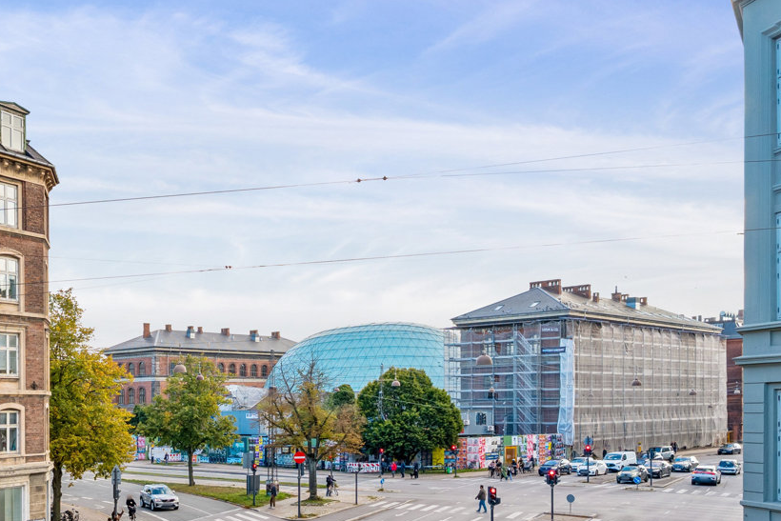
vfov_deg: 30.9
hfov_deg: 44.0
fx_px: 921
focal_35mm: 42
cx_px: 169
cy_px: 408
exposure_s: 1/125
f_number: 6.3
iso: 100
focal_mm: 14.5
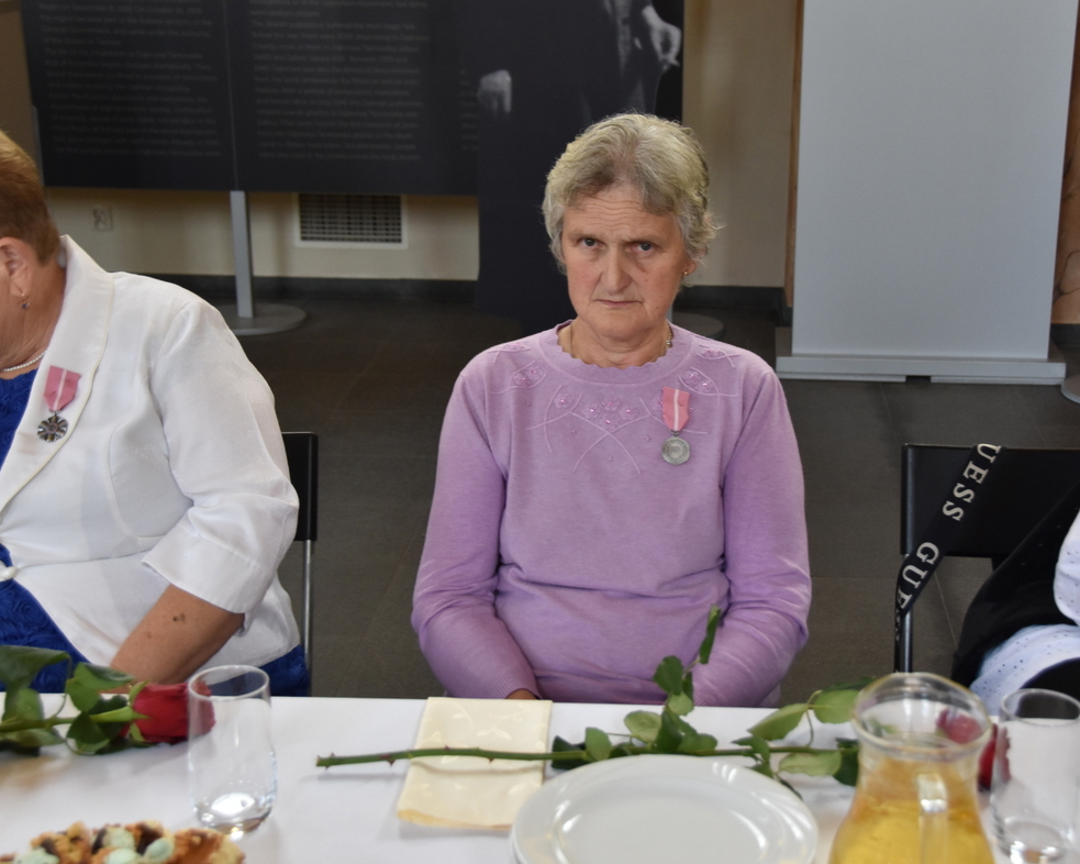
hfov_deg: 34.1
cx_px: 623
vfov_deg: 27.6
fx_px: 1758
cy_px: 436
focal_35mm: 55
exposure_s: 1/50
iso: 1000
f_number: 4.2
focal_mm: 32
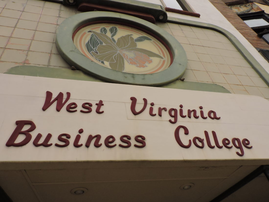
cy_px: 101
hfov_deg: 63.4
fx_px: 218
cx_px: 134
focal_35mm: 28
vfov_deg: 49.7
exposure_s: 1/1250
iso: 400
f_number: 4.3
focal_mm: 5
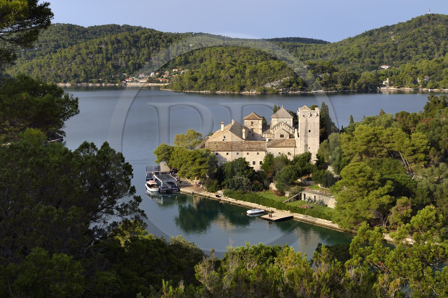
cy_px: 149
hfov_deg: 38.2
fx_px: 647
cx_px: 224
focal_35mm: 52
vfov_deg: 26.0
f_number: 10
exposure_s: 1/320
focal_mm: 52
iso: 200
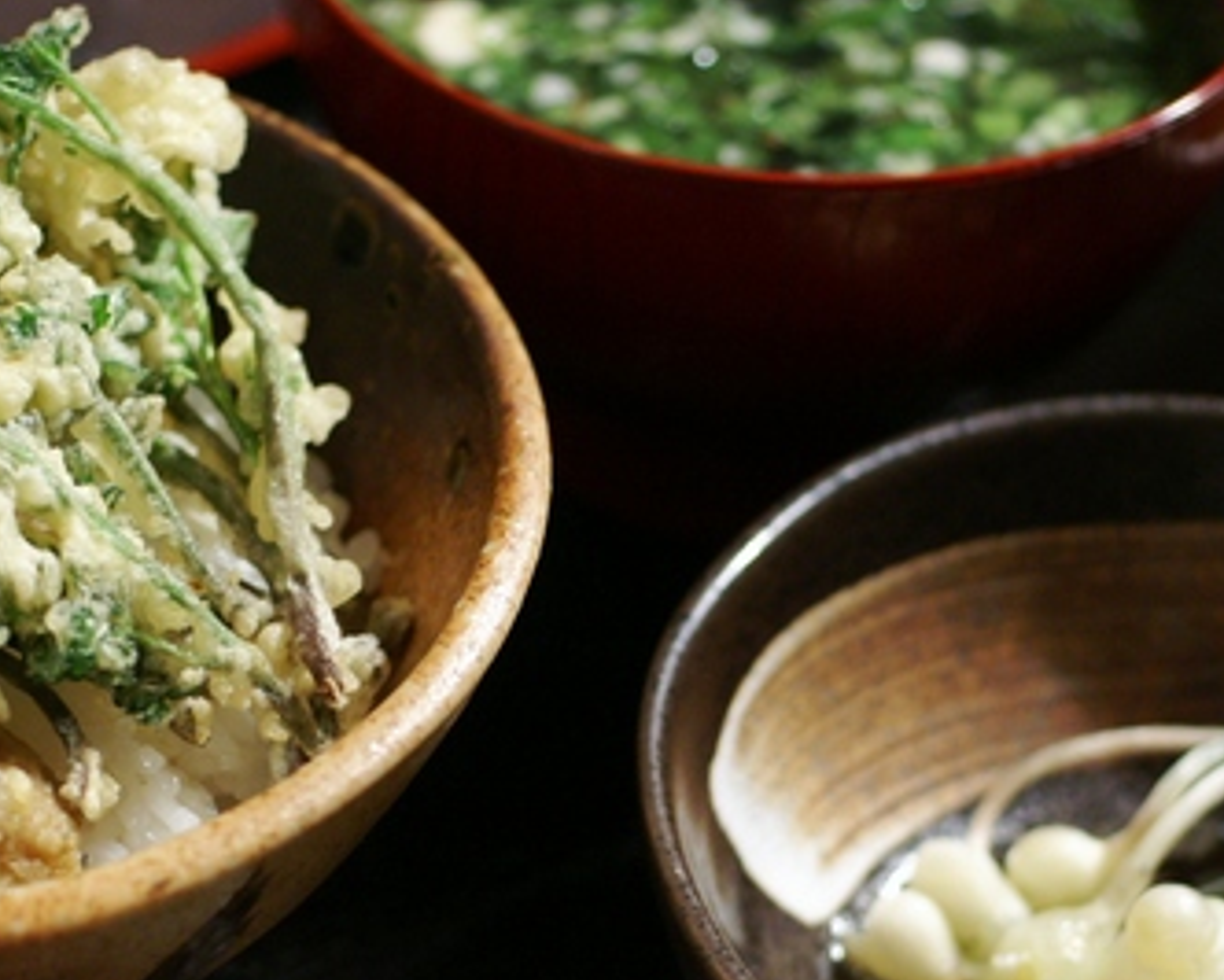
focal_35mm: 148
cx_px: 654
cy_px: 713
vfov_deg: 10.4
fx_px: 5365
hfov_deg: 13.0
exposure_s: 1/50
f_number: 2.8
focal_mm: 50
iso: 400
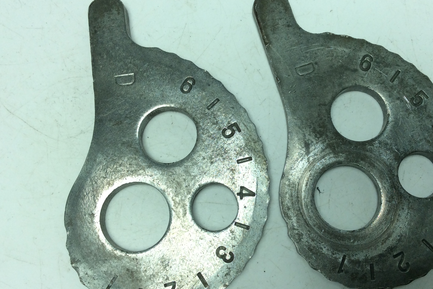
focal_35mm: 41
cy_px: 143
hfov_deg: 47.2
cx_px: 255
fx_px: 493
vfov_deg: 32.6
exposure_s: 1/502
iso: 32
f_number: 2.4
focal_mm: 3.3
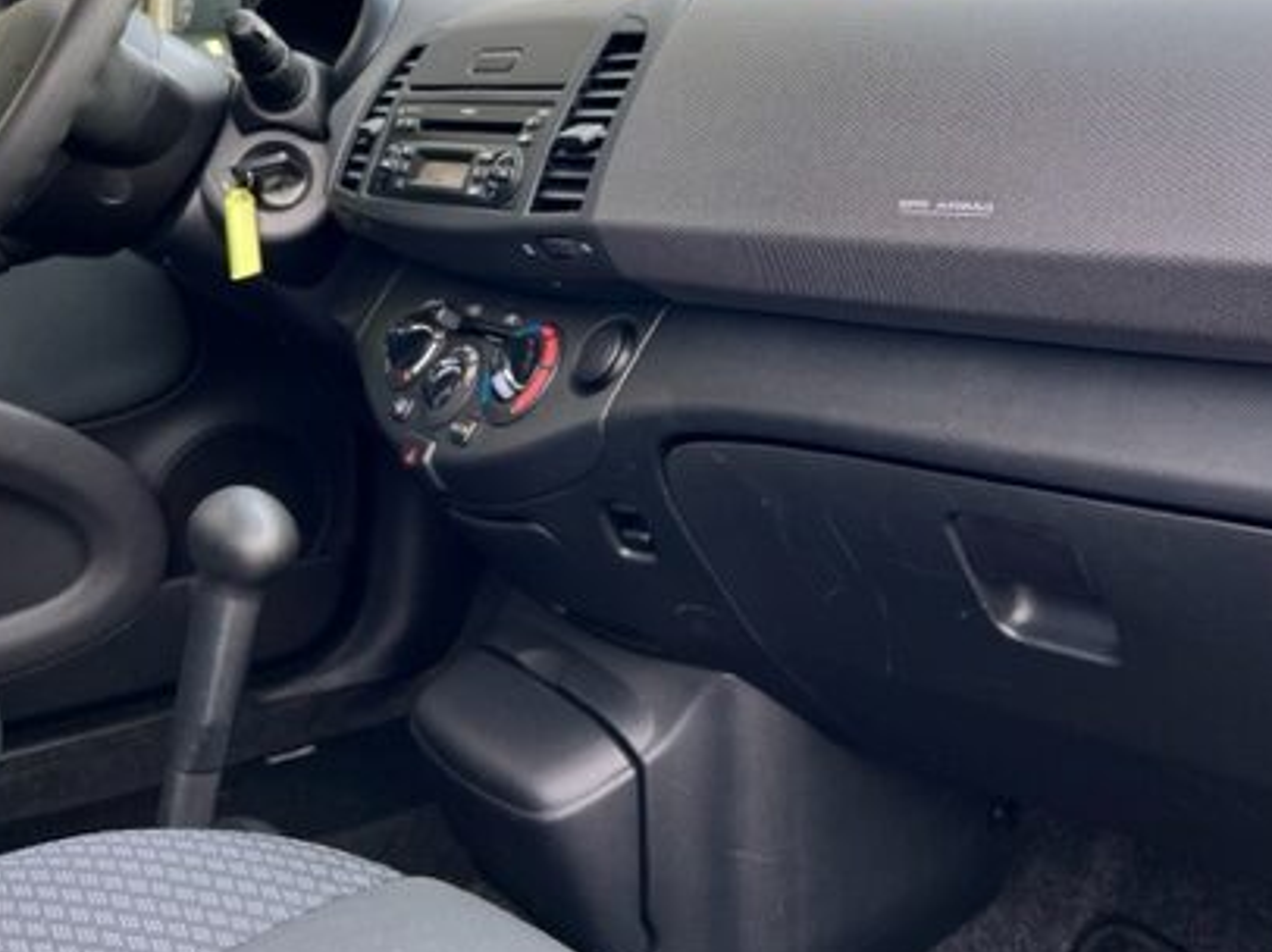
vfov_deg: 34.2
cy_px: 219
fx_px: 1506
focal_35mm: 41
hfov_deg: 45.3
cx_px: 811
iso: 64
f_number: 1.5
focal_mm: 5.7
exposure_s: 1/121
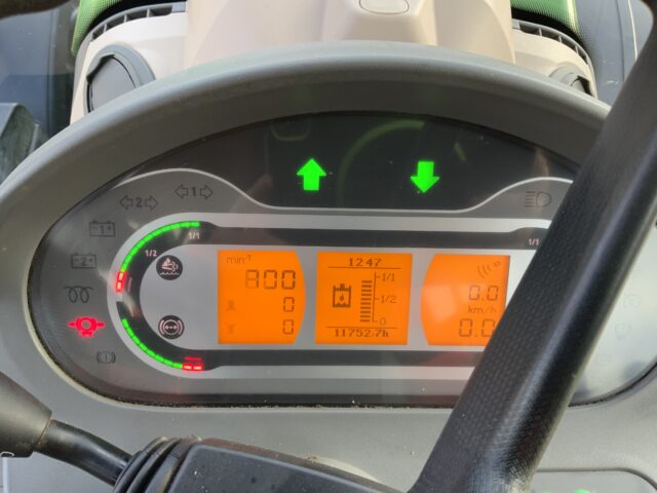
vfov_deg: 48.2
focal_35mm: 29
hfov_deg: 61.7
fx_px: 550
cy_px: 246
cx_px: 328
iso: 50
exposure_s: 1/122
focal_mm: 3
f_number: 1.8
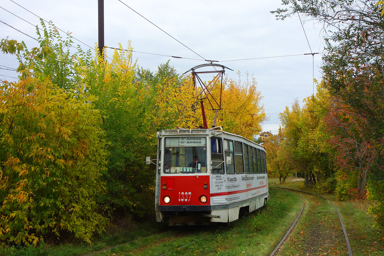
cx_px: 190
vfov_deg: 27.5
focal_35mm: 49
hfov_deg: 40.3
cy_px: 132
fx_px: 523
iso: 125
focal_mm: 16.99
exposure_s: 1/500
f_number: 3.5
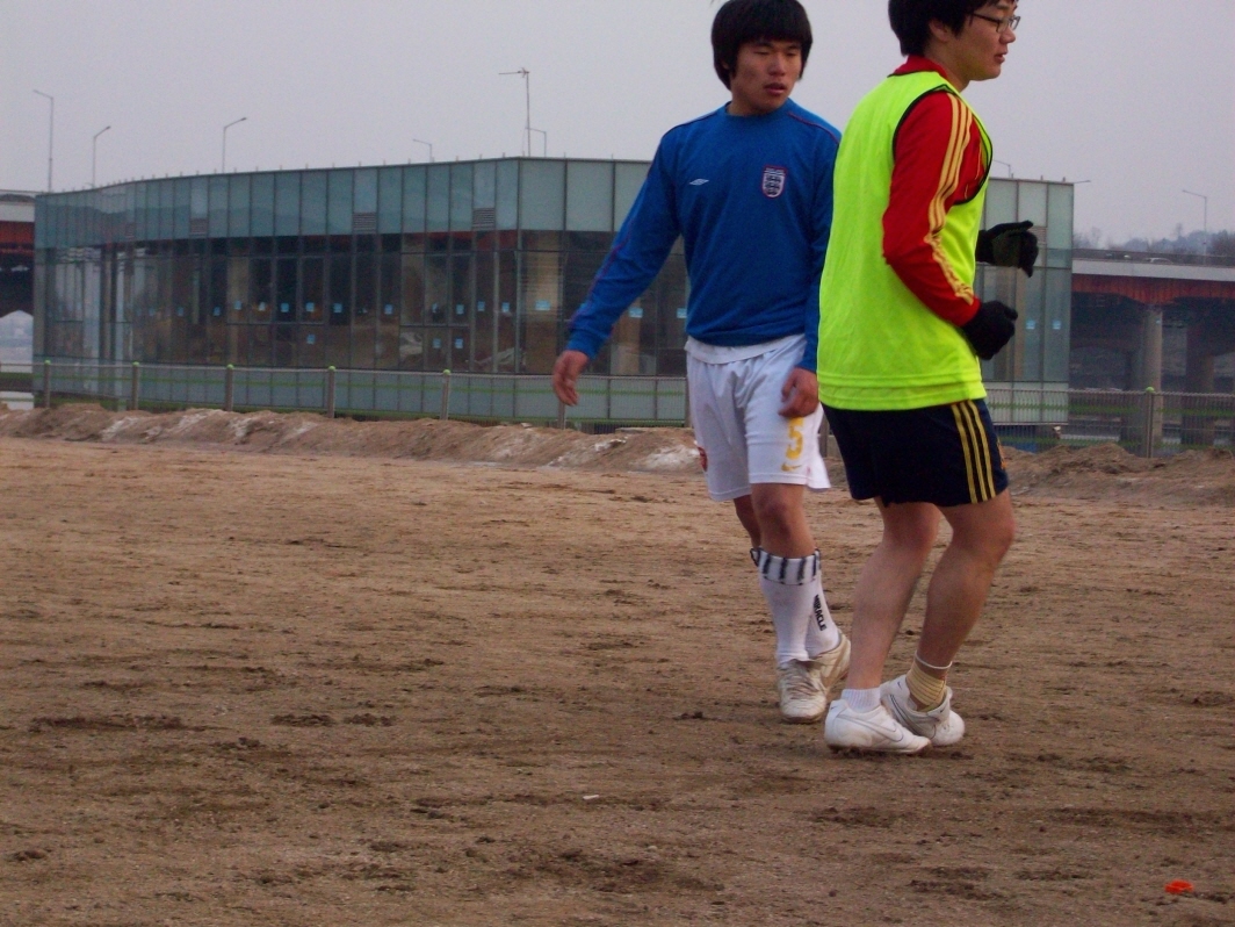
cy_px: 464
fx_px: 3639
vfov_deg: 14.5
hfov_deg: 19.3
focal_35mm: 102
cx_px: 618
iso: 200
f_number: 5.1
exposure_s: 1/134
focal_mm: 17.1
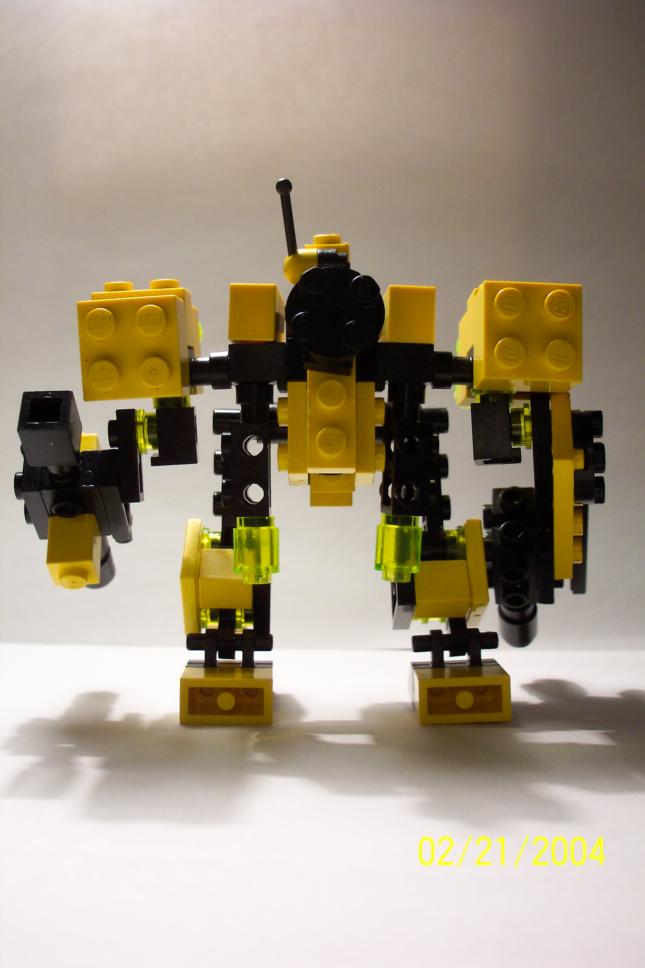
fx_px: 941
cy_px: 484
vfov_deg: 54.4
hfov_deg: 37.9
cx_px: 322
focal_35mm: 35
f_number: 2.8
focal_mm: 7.5
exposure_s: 1/45
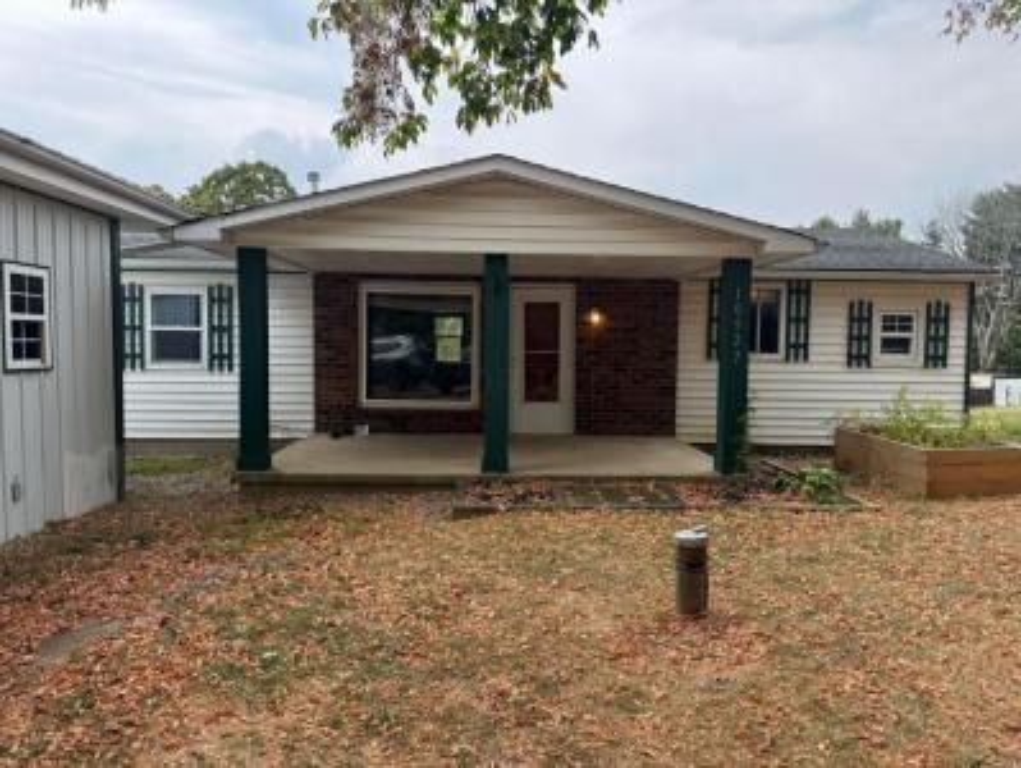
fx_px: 709
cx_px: 510
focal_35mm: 24
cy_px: 384
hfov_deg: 71.5
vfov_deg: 56.9
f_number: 1.78
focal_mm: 6.76
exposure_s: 1/1456
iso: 80
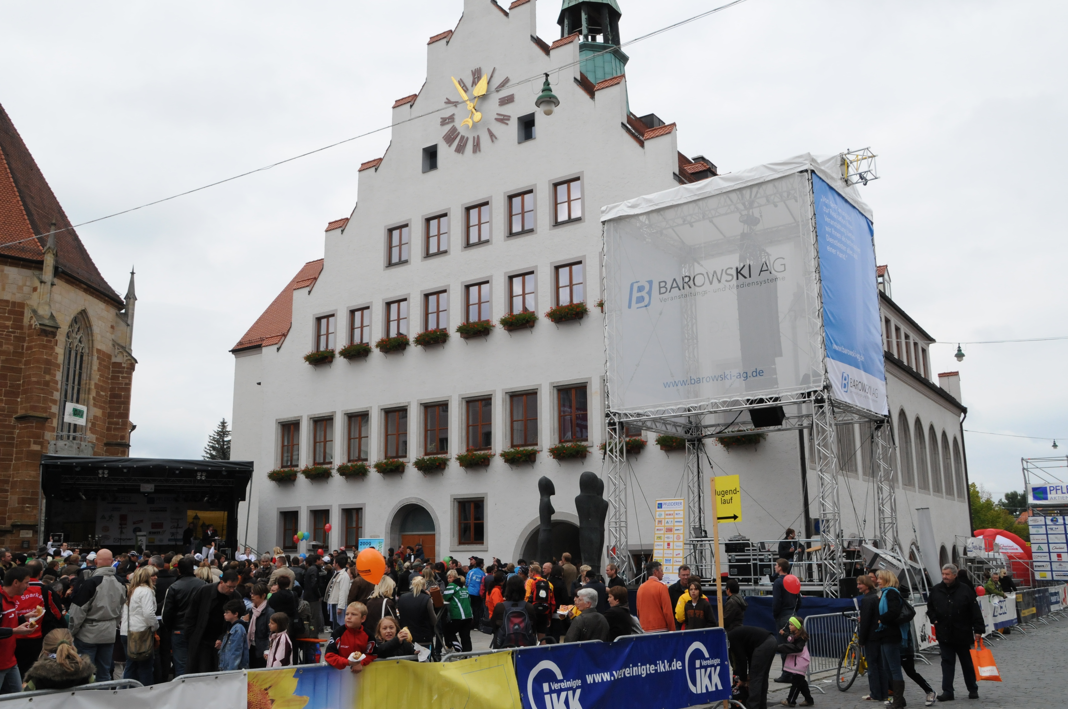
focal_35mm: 33
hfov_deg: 57.3
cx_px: 534
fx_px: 978
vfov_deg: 39.9
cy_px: 354
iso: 800
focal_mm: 22
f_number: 13
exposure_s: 1/640
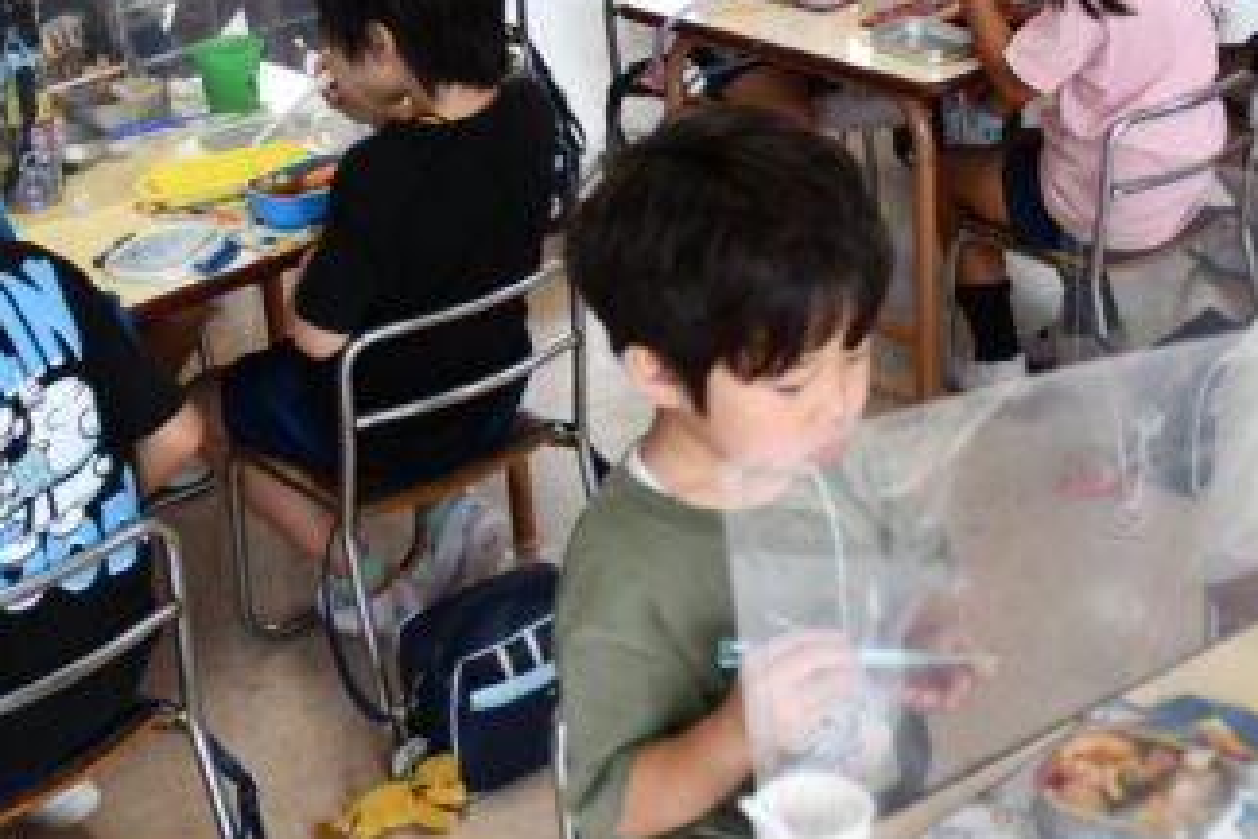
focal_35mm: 64
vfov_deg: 21.1
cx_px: 990
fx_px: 2236
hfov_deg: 30.7
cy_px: 264
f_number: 3.5
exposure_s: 1/250
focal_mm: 18
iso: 560
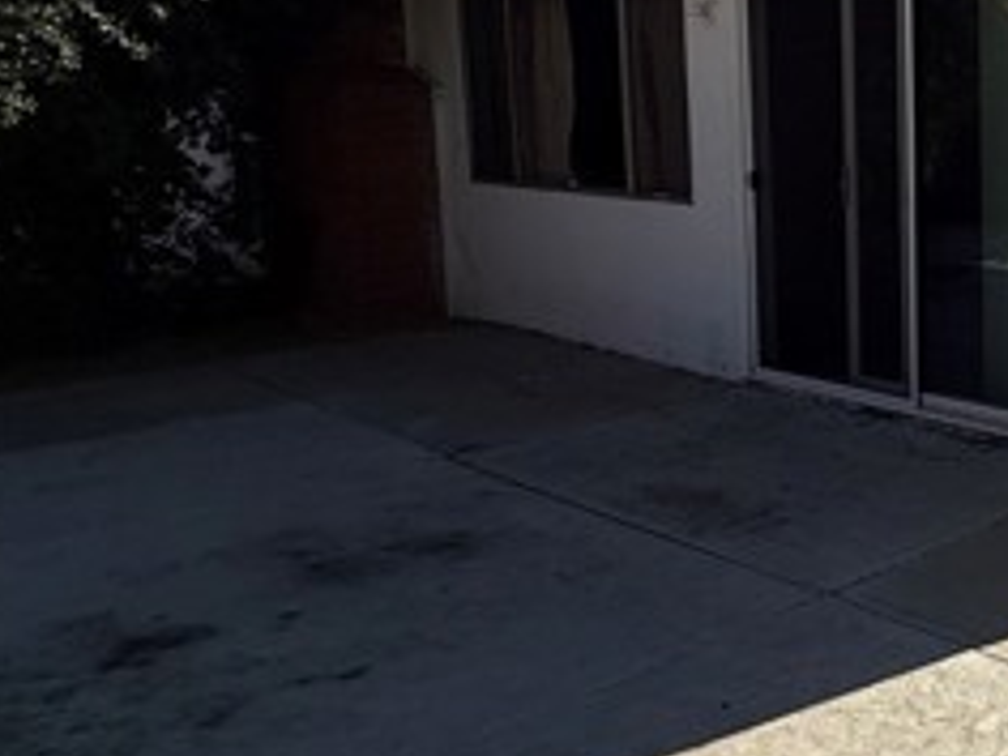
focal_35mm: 38
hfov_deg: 33.8
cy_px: 235
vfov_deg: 37.2
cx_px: 1337
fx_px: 1107
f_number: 2.2
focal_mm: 2.22
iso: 50
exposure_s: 1/2976
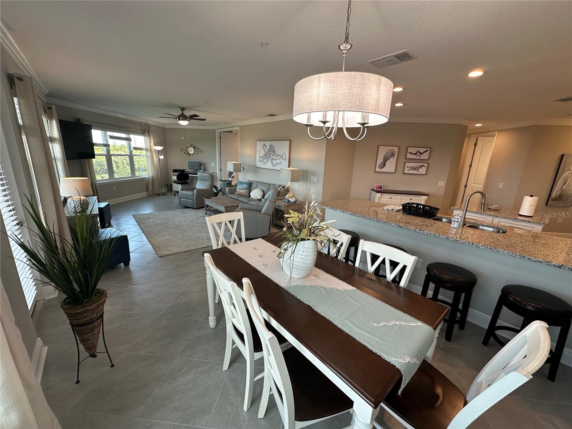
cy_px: 214
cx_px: 286
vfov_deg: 85.7
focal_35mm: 14
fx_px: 231
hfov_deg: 102.1
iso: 100
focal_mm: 2.22
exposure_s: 1/120
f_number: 2.2
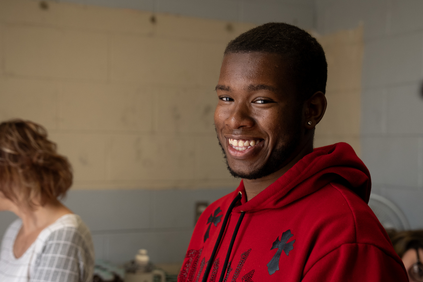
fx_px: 588
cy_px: 141
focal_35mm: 50
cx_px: 212
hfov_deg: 39.6
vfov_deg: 27.0
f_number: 3.5
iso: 500
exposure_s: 1/640
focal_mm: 50
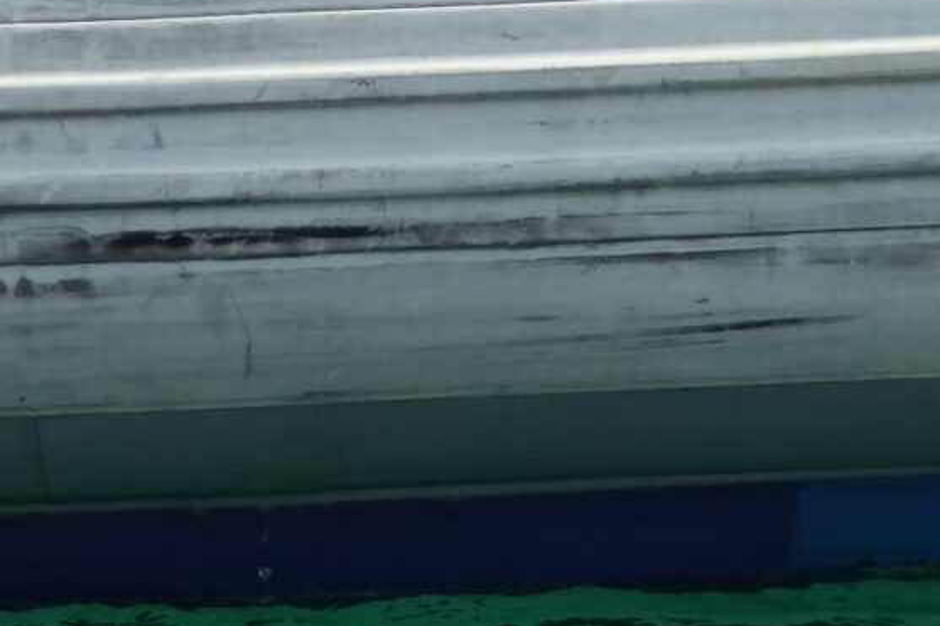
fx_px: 7491
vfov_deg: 4.7
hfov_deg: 7.1
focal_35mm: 287
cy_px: -592
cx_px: -297
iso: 160
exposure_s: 1/640
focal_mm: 12.5
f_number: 4.5
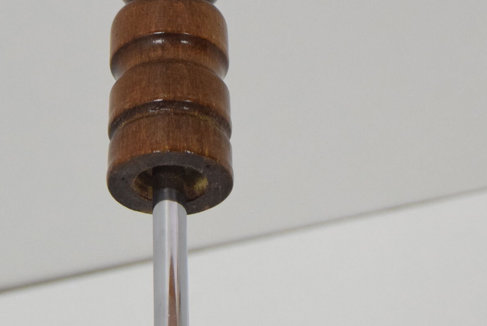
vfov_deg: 9.4
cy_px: -61
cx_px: 172
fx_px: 1950
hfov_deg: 14.2
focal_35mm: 144
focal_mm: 38
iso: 1600
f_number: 6.3
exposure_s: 1/160
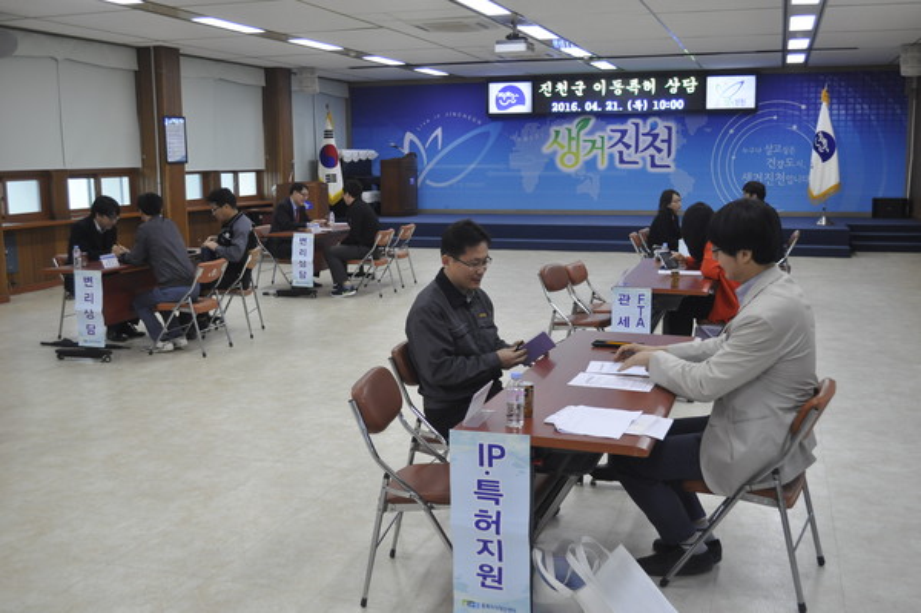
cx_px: 460
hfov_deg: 53.2
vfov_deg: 36.8
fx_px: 920
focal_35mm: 36
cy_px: 306
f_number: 5
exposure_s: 1/100
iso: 800
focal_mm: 24
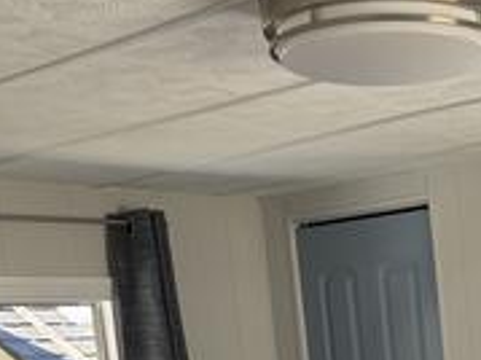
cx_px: 605
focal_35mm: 87
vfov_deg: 15.9
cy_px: 500
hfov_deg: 20.7
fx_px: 1208
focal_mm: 5.96
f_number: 1.6
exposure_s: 1/299
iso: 64
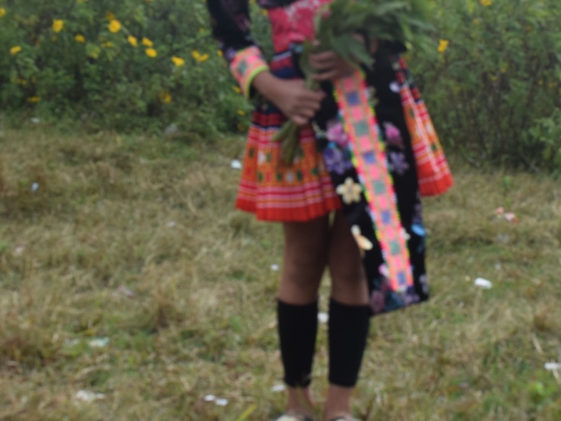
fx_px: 1117
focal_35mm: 69
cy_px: 113
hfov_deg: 28.2
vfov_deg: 21.2
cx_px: 299
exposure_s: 1/320
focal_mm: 25
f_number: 9
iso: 200
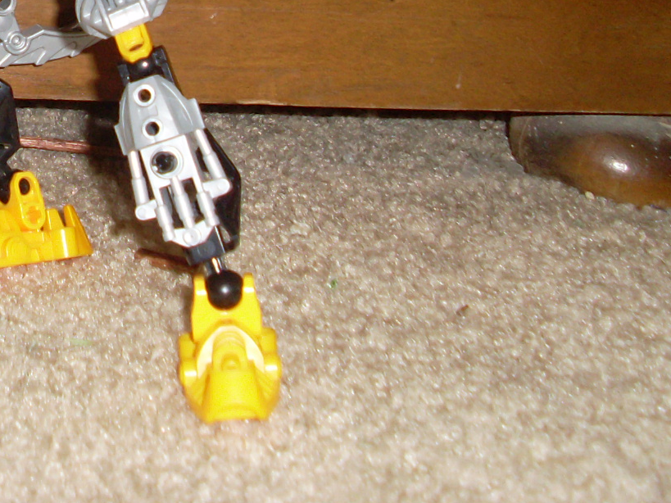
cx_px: 16
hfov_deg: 20.1
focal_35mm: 95
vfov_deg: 15.0
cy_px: -103
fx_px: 1841
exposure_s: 1/45
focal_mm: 6.3
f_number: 3
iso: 100
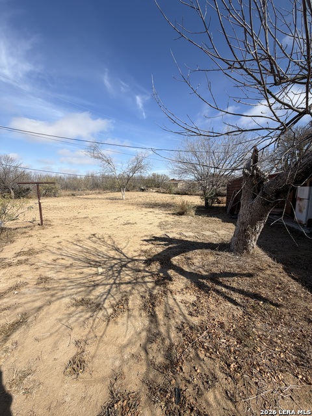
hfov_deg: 85.7
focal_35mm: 14
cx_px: 156
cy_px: 208
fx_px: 168
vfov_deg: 102.1
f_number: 2.2
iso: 20
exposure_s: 1/955
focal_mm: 2.22
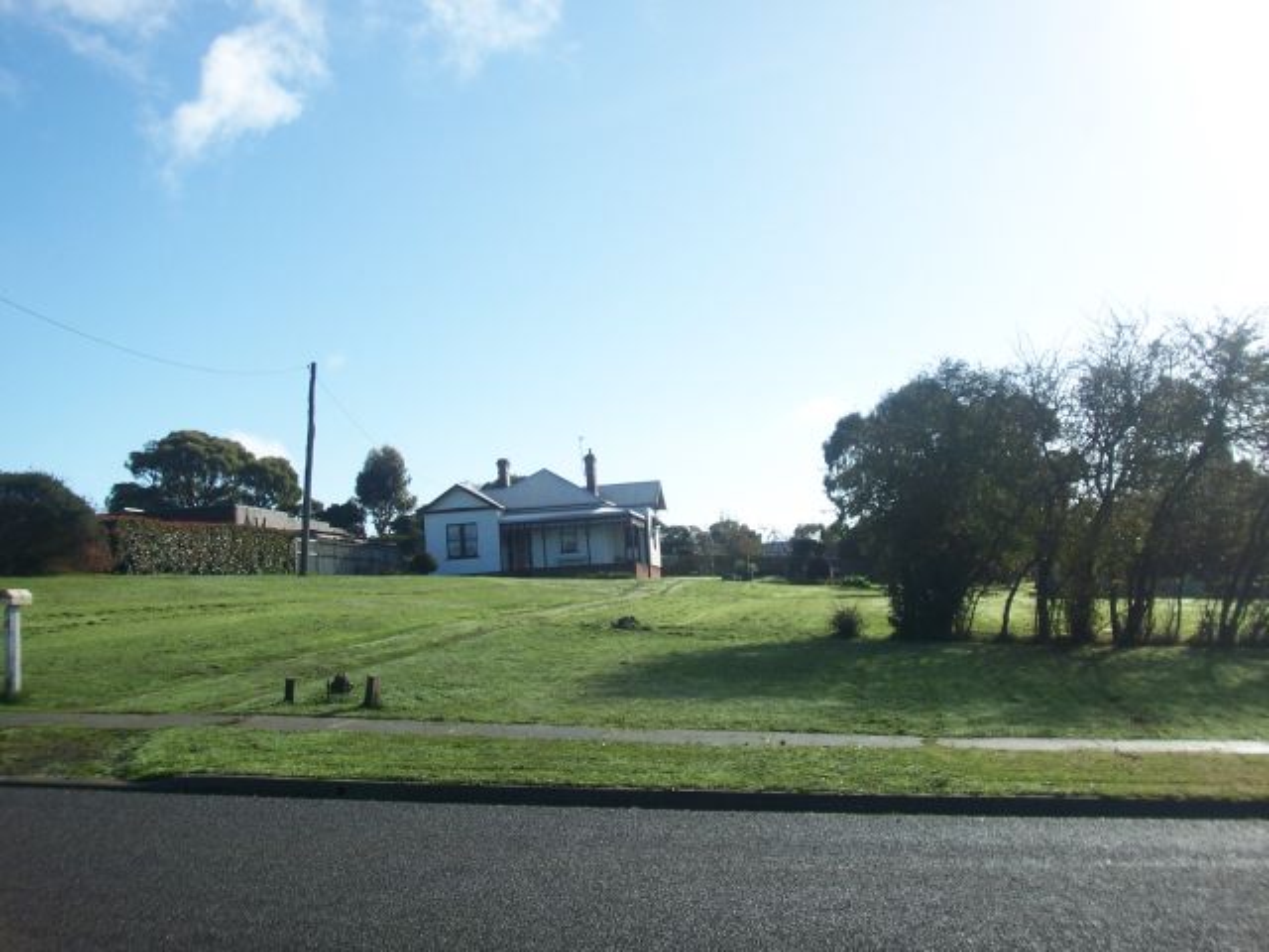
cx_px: 634
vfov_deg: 36.8
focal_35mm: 39
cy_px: 476
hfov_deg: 47.9
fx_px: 1430
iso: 64
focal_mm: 6.4
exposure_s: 1/500
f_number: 3.9
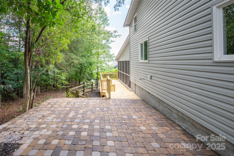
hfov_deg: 104.2
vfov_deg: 81.2
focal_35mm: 14
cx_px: 117
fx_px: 91
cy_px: 78
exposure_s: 1/250
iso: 200
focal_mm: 14
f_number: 5.6
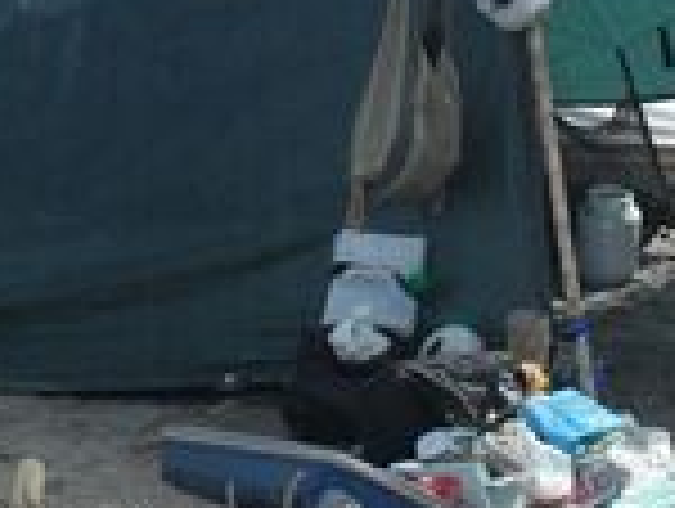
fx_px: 1973
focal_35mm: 101
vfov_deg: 14.6
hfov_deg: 18.9
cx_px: 657
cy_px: 130
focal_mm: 6.3
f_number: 8.3
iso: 80
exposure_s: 1/125
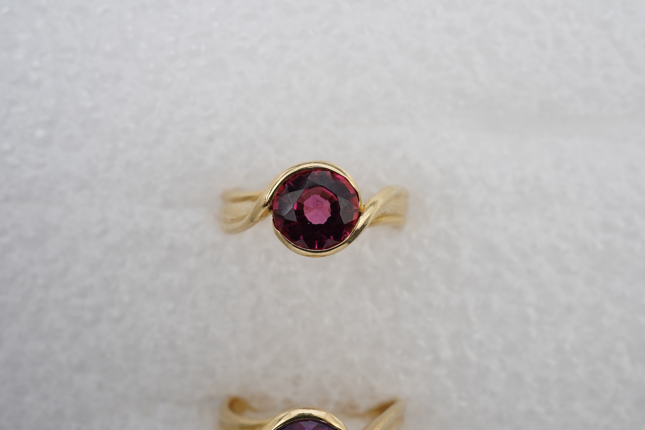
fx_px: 806
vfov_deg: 29.9
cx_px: 322
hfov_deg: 43.6
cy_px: 215
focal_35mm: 45
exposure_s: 1/125
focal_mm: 30
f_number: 16
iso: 500
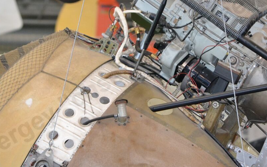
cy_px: 50
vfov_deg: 4.0
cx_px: 160
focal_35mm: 327
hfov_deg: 6.4
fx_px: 2378
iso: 2000
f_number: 4.8
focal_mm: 135
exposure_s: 1/60
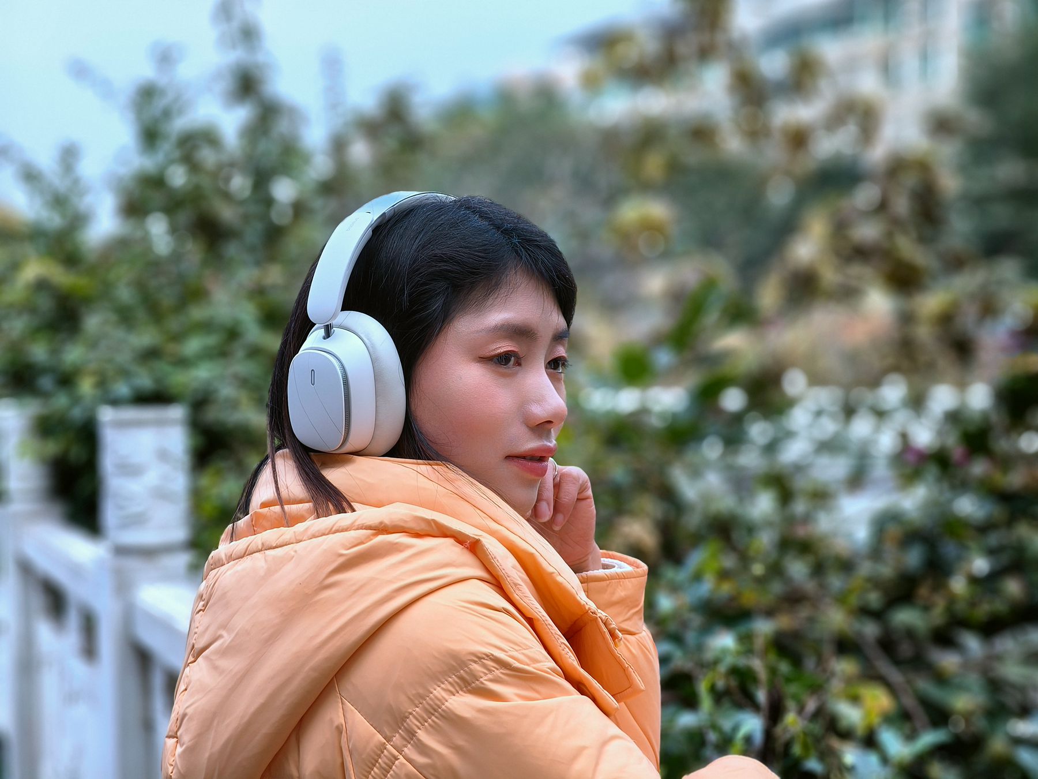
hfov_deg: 40.4
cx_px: 519
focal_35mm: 47
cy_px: 390
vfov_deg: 30.9
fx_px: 1409
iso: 50
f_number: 4.5
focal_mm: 7.08
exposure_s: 1/163
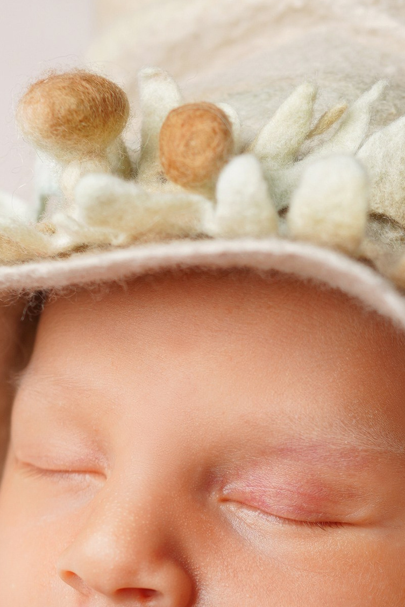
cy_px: 544
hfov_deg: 11.5
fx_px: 2007
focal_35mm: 119
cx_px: 250
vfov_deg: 17.0
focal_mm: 35
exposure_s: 1/200
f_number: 3.5
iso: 100
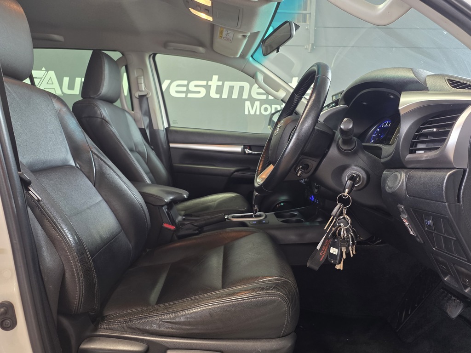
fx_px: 313
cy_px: 176
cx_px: 236
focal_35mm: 23
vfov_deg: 58.9
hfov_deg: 73.9
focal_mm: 6.25
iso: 400
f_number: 1.7
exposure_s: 1/100
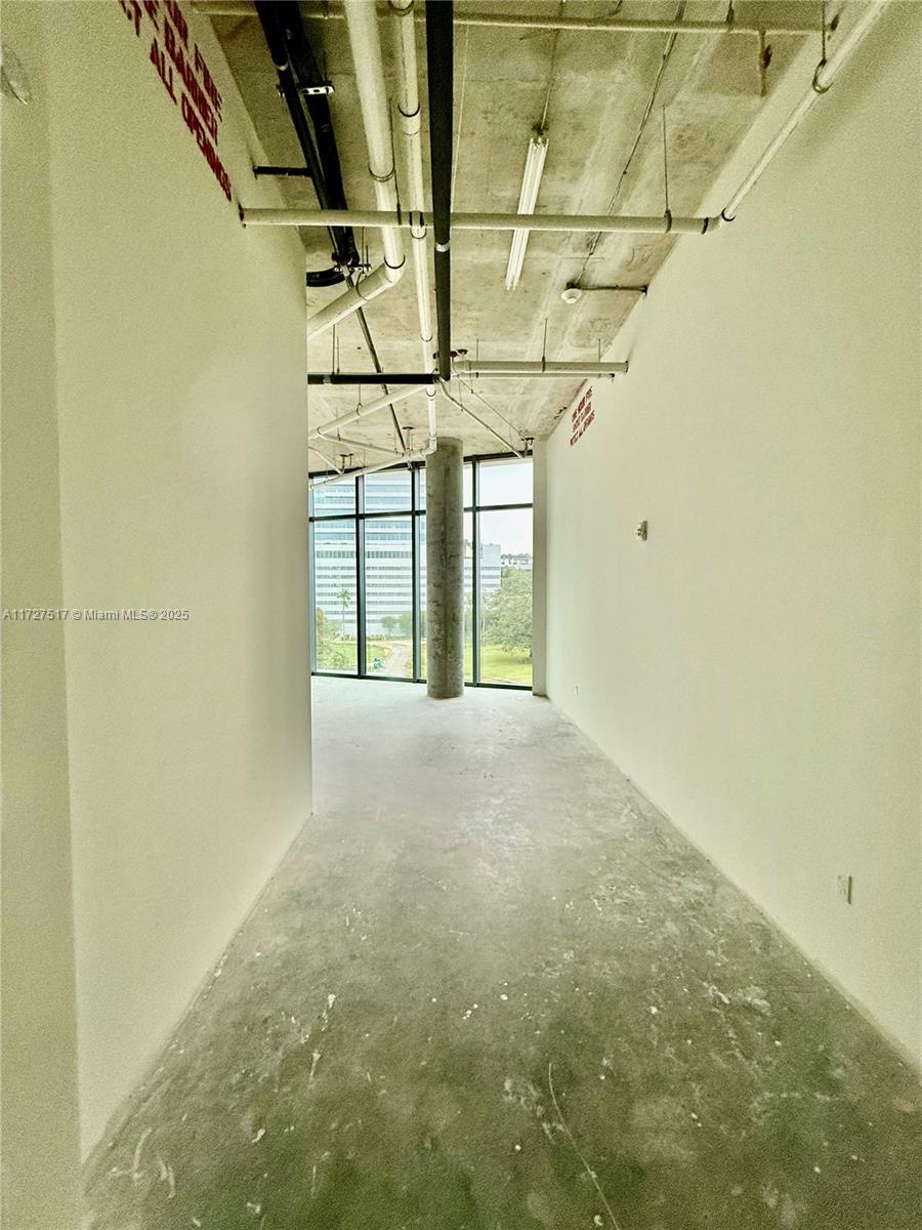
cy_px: 615
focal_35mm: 14
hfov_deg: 85.7
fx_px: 497
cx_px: 461
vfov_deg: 102.1
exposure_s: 1/99
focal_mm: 2.22
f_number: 2.2
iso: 250
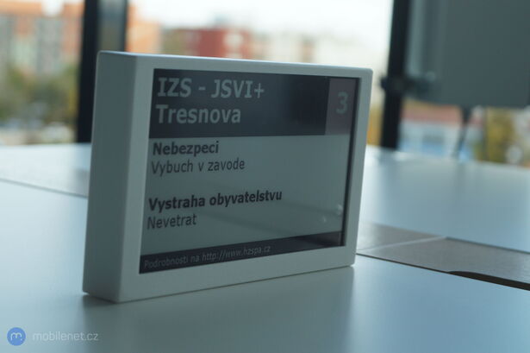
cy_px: 176
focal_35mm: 75
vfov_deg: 18.2
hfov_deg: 27.0
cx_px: 265
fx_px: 1103
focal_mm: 50
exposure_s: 1/160
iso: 250
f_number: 5.6
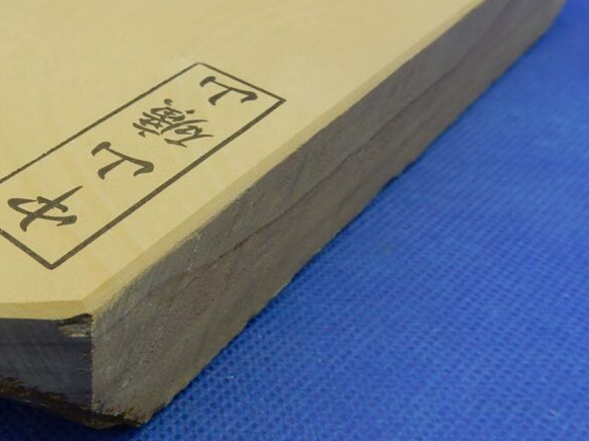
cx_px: 111
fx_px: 748
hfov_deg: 41.0
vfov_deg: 32.5
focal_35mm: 44
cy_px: 143
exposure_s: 1/100
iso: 125
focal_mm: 4.5
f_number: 3.7
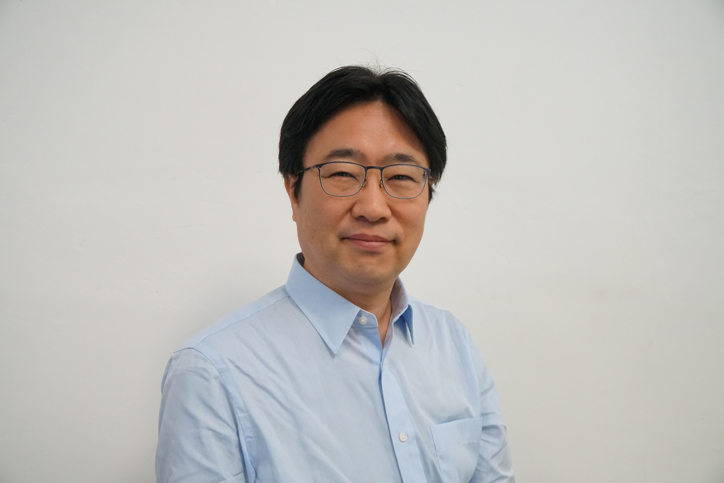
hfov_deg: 53.1
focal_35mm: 36
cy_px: 242
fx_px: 724
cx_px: 362
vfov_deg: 36.9
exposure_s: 1/160
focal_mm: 24
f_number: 4
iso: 6400
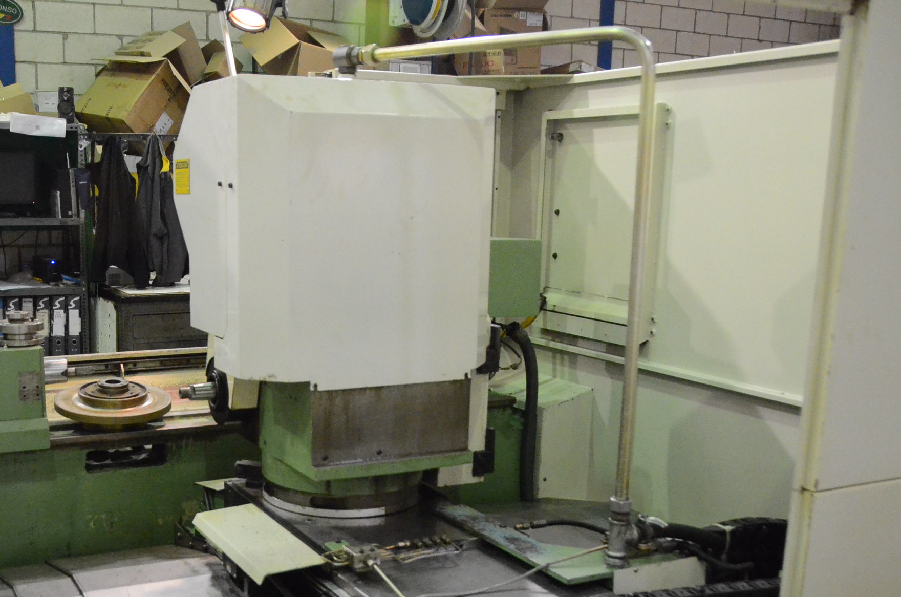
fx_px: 1049
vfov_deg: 31.4
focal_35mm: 42
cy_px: 414
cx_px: 324
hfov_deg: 46.0
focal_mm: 20
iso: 6400
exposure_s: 1/400
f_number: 3.5
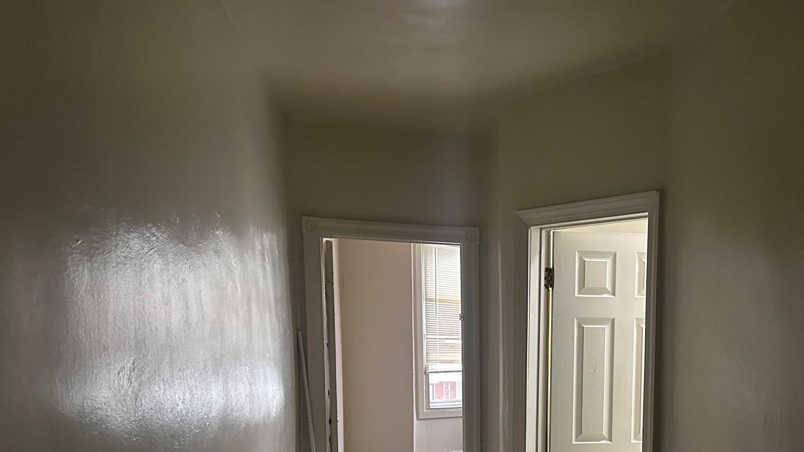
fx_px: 789
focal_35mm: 37
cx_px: 534
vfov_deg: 30.8
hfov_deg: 53.0
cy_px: 394
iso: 1000
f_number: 1.78
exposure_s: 1/40
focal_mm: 6.86
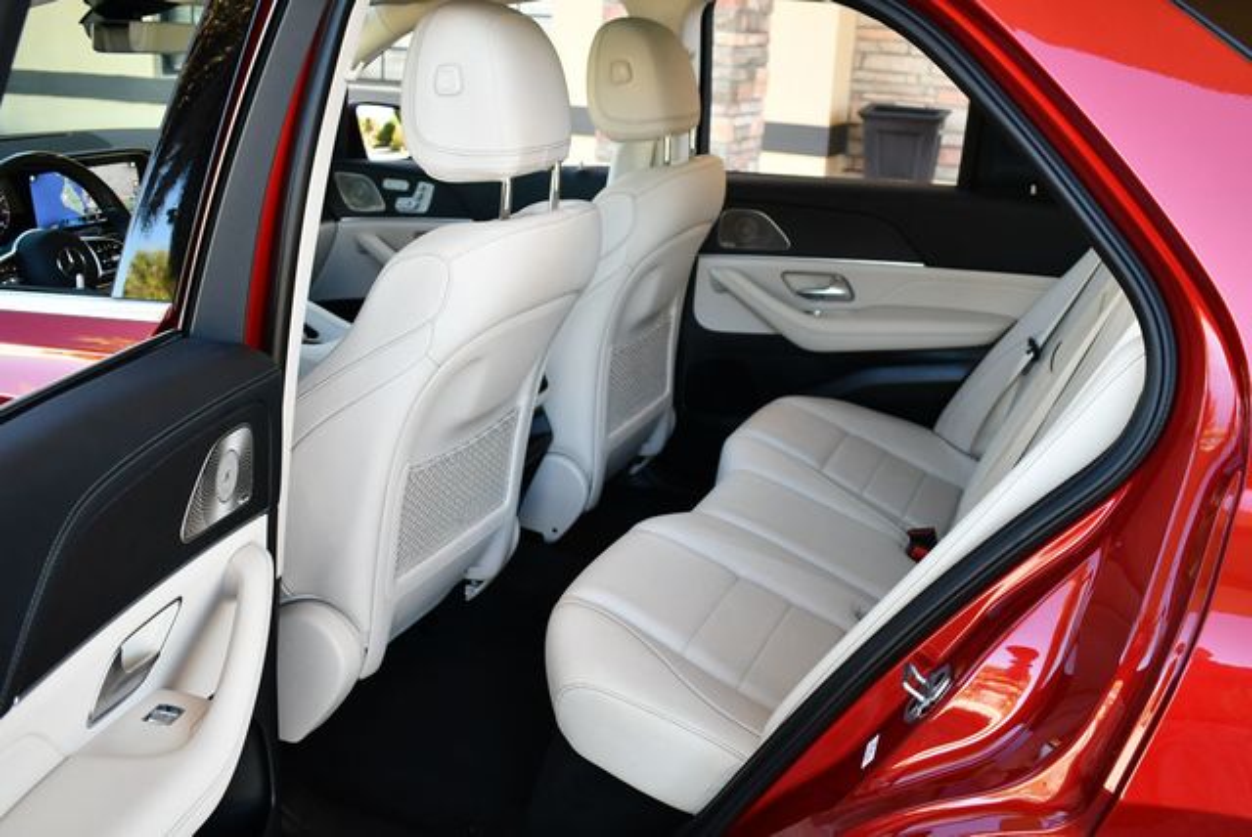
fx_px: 1253
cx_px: 626
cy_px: 418
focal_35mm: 36
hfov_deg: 53.1
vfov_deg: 36.9
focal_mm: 18
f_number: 3.5
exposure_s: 1/250
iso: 500
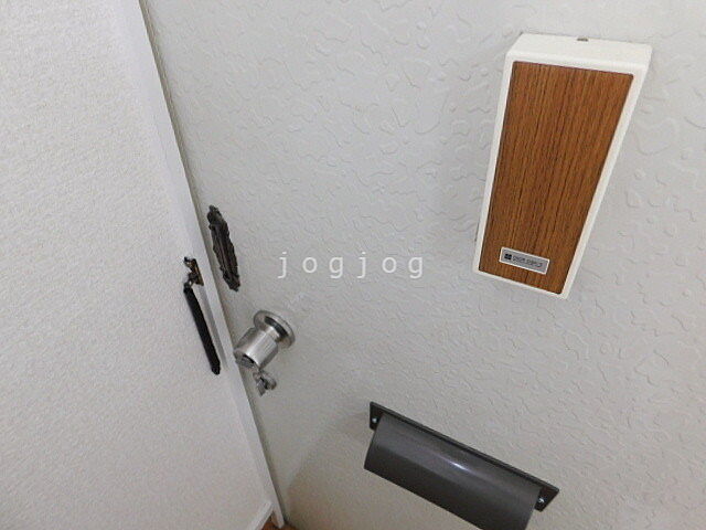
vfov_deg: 58.9
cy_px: 265
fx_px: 469
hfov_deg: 73.9
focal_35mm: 23
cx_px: 353
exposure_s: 1/40
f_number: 3
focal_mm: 4
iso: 125
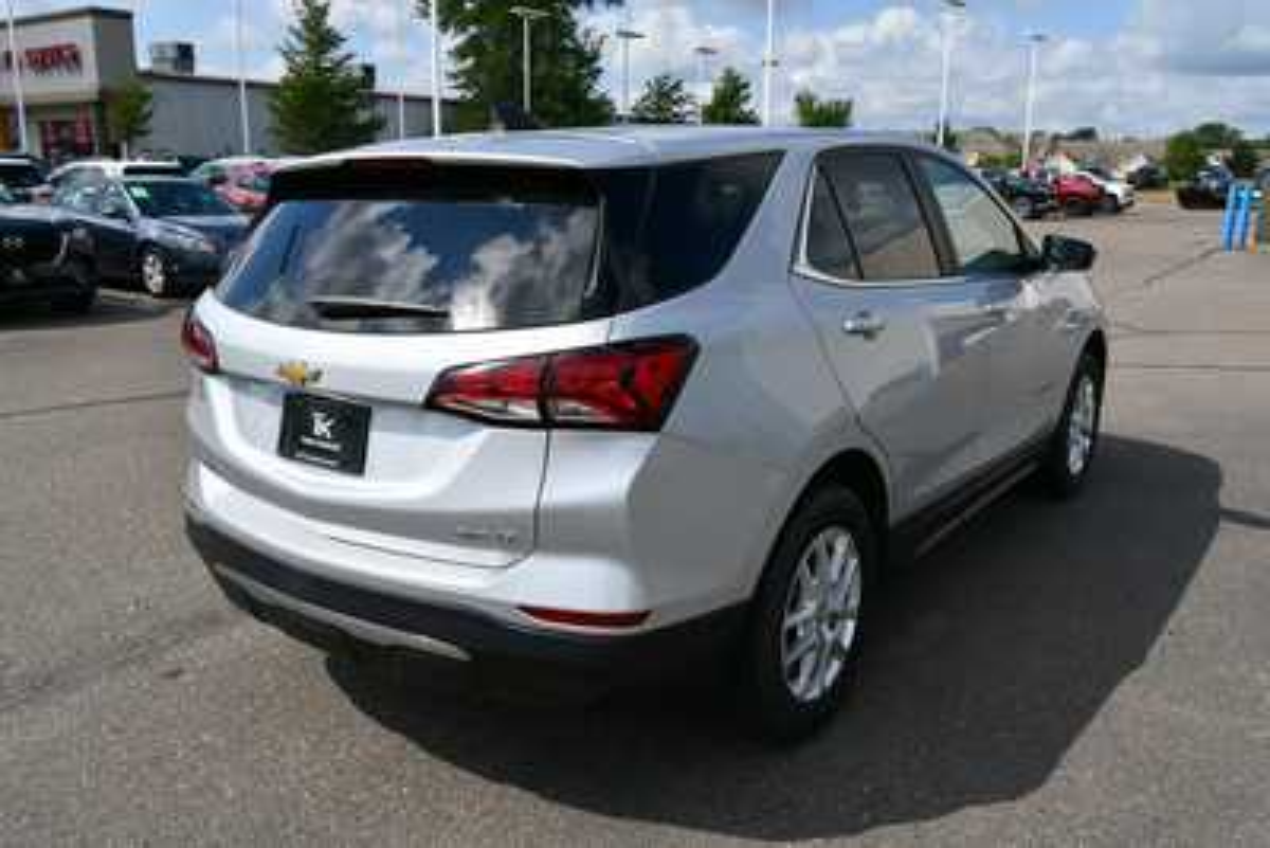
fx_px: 1059
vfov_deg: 43.6
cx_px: 635
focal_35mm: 30
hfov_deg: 61.9
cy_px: 424
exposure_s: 1/320
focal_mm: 20
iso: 100
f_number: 9
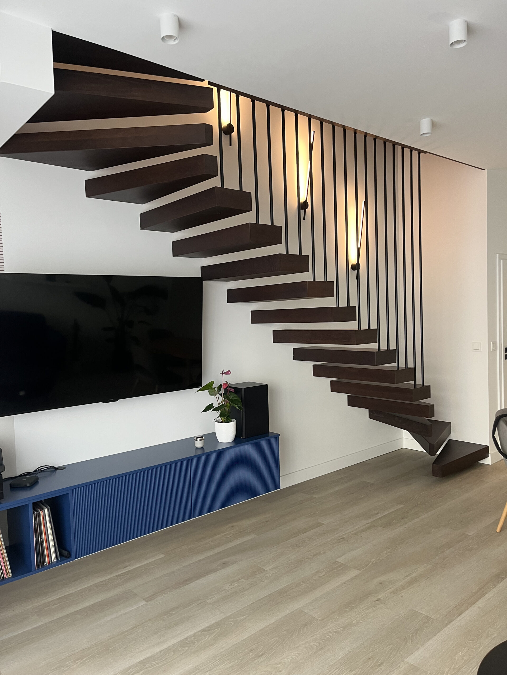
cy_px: 338
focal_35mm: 26
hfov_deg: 53.1
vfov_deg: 67.3
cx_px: 254
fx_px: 508
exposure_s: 1/69
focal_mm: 5.1
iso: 125
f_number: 1.6
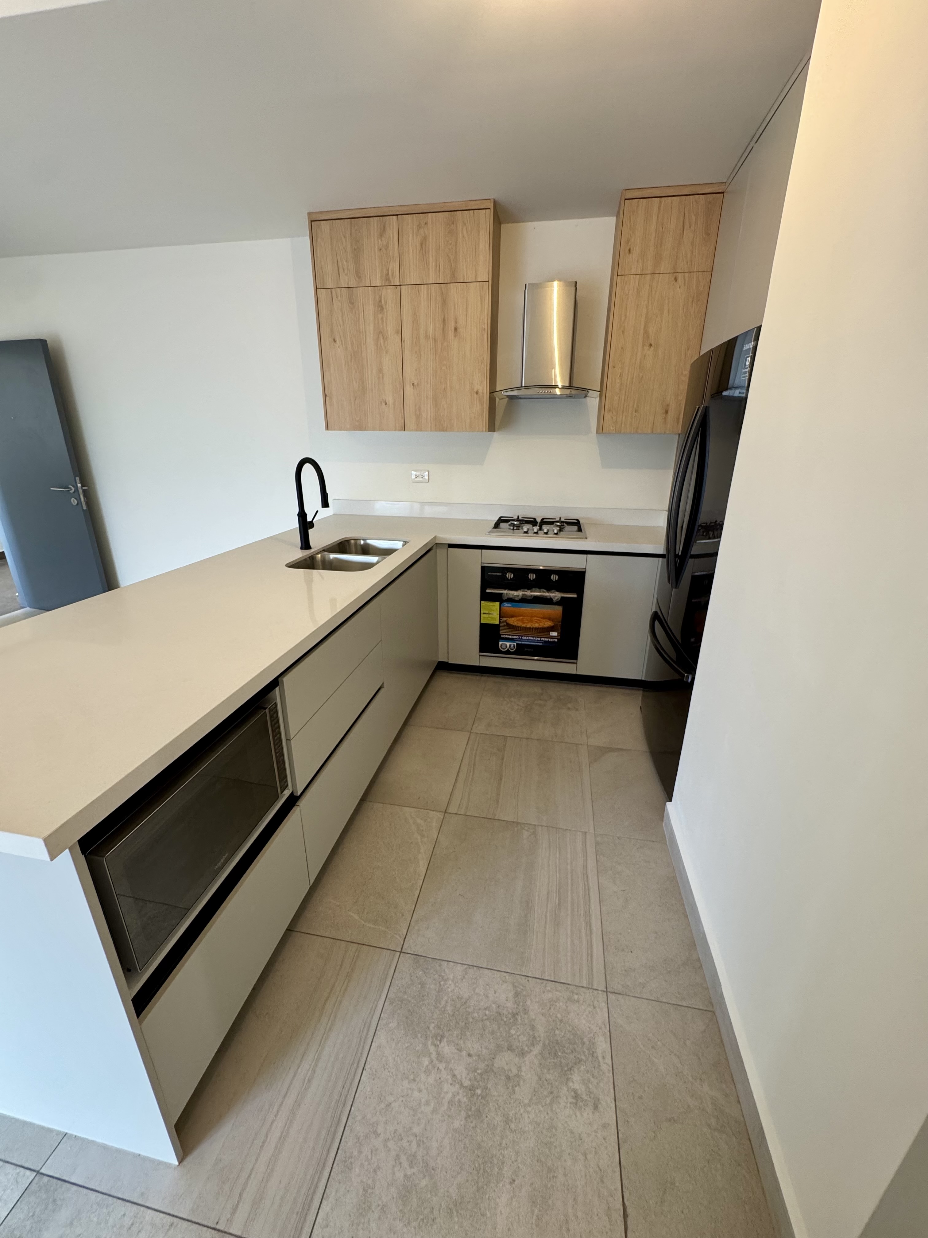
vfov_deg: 102.1
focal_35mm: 14
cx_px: 464
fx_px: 500
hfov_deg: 85.7
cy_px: 619
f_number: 2.2
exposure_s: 1/60
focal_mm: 2.22
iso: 250
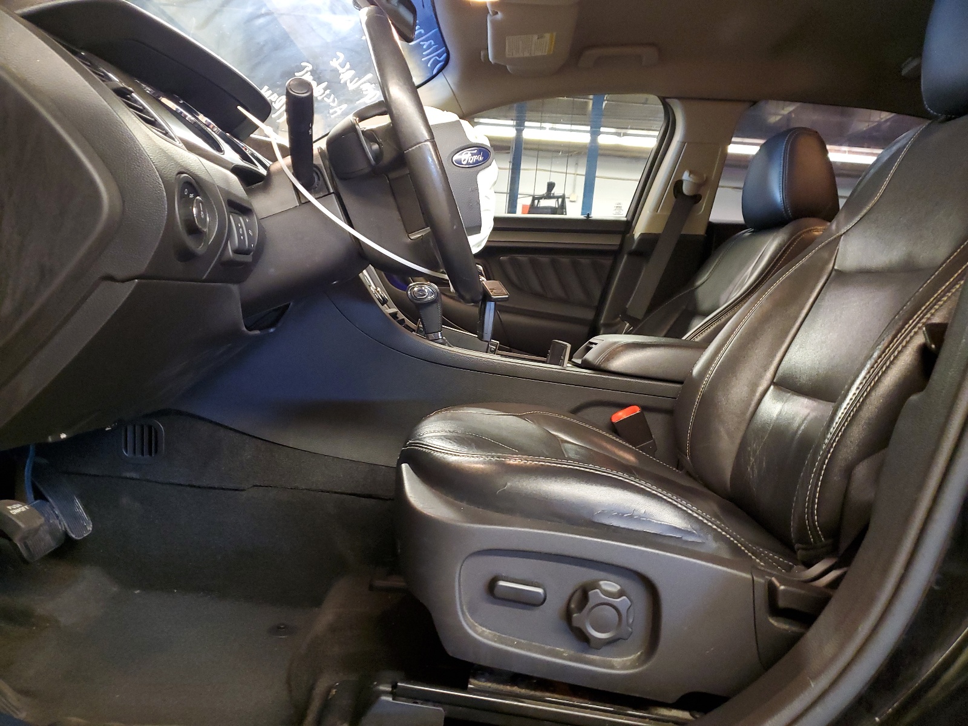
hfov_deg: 67.3
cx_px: 484
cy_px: 363
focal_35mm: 26
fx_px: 727
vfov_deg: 53.1
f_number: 1.5
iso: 297
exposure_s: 1/15
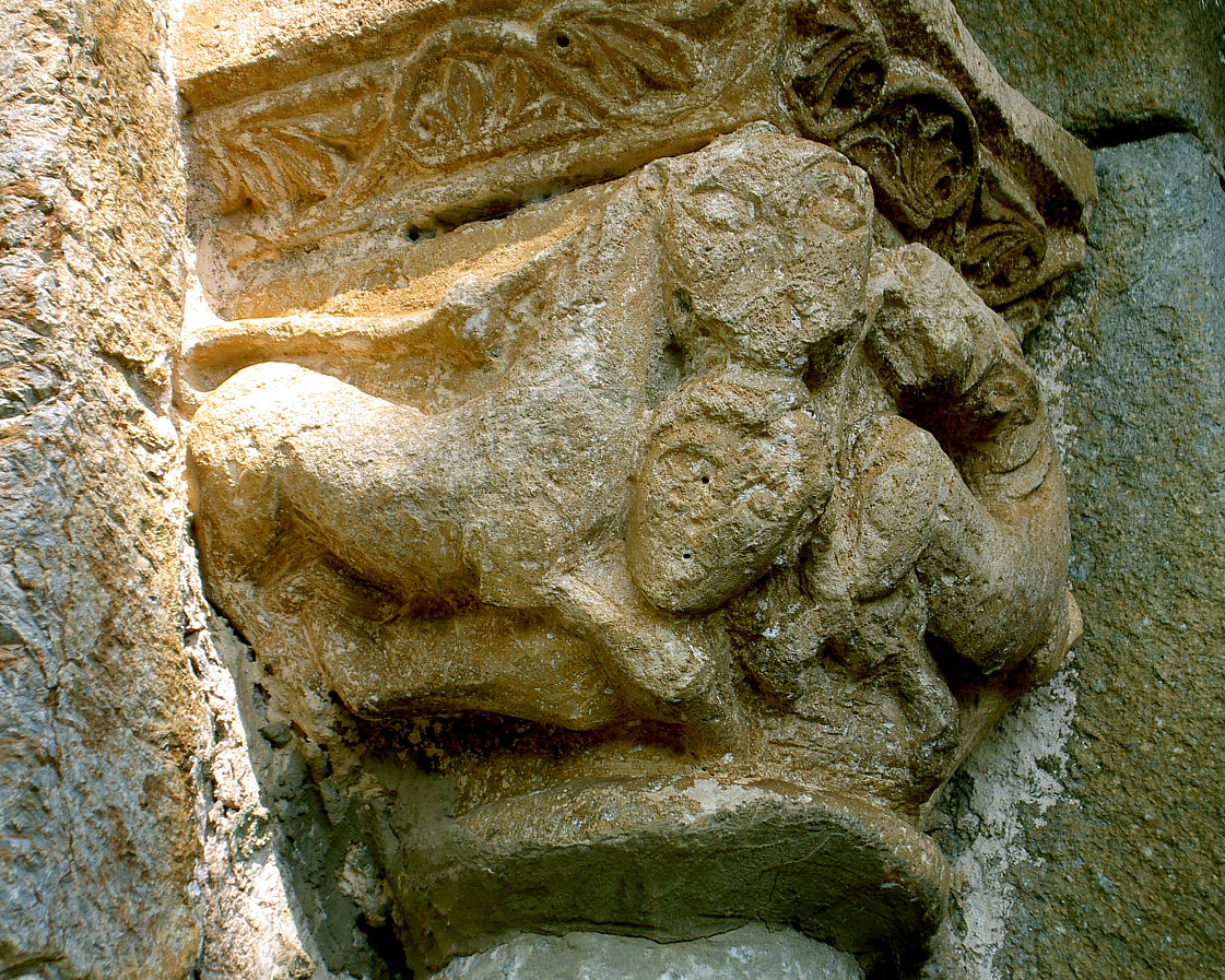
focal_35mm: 93
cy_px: 491
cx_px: 593
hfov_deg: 20.6
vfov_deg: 16.5
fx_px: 3372
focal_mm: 14.7
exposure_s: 1/100
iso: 50
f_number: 4.6
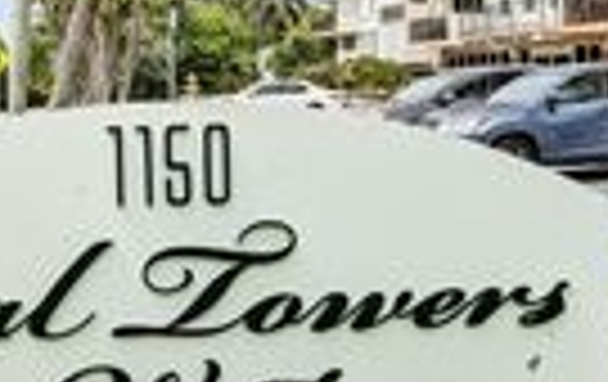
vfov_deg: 20.3
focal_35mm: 64
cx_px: 176
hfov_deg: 31.5
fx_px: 1063
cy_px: 106
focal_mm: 17
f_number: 20
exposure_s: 1/500
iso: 800
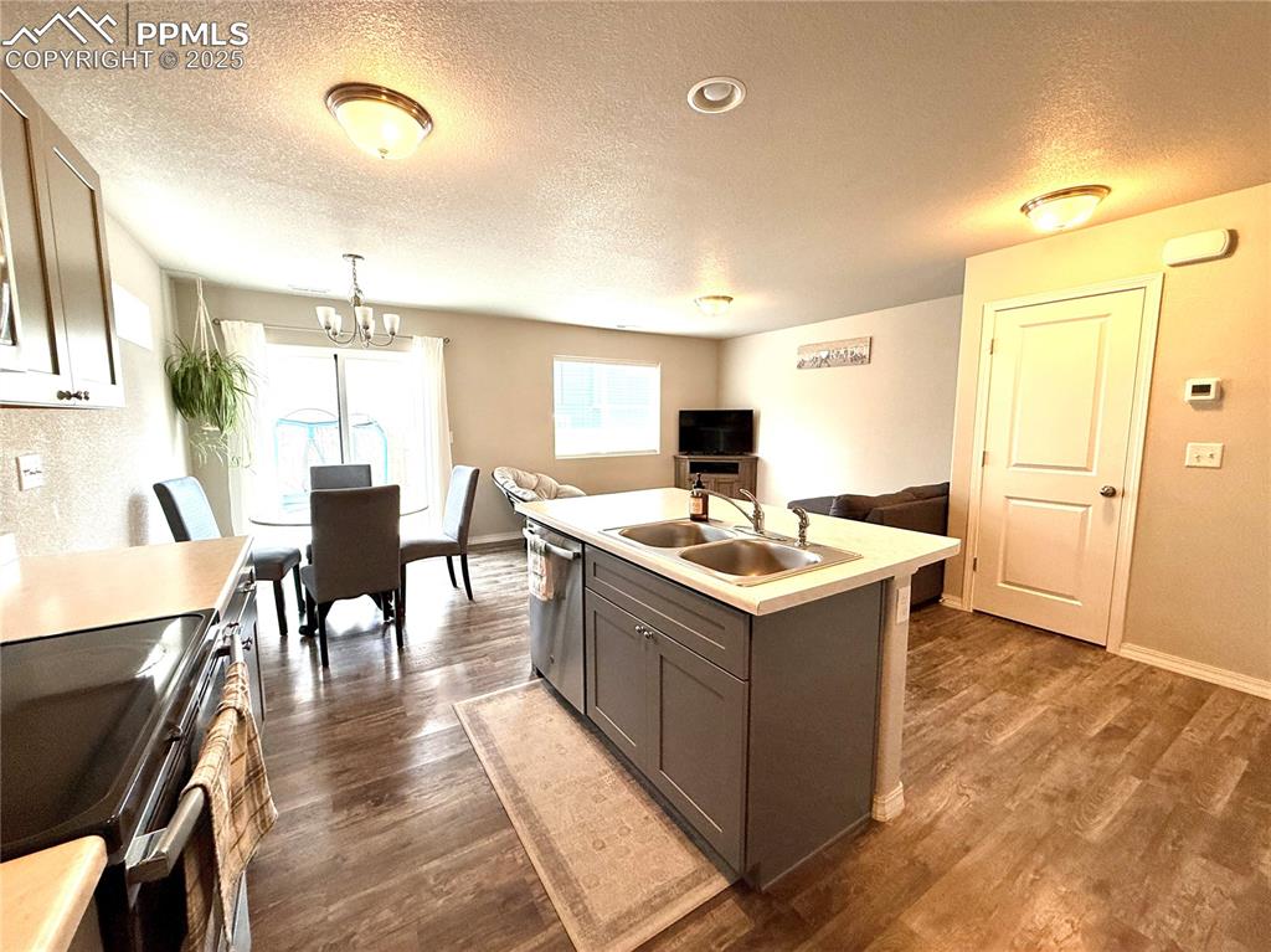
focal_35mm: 14
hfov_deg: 102.1
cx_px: 636
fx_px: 514
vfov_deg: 85.6
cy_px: 476
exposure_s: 1/99
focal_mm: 2.22
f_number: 2.2
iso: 160
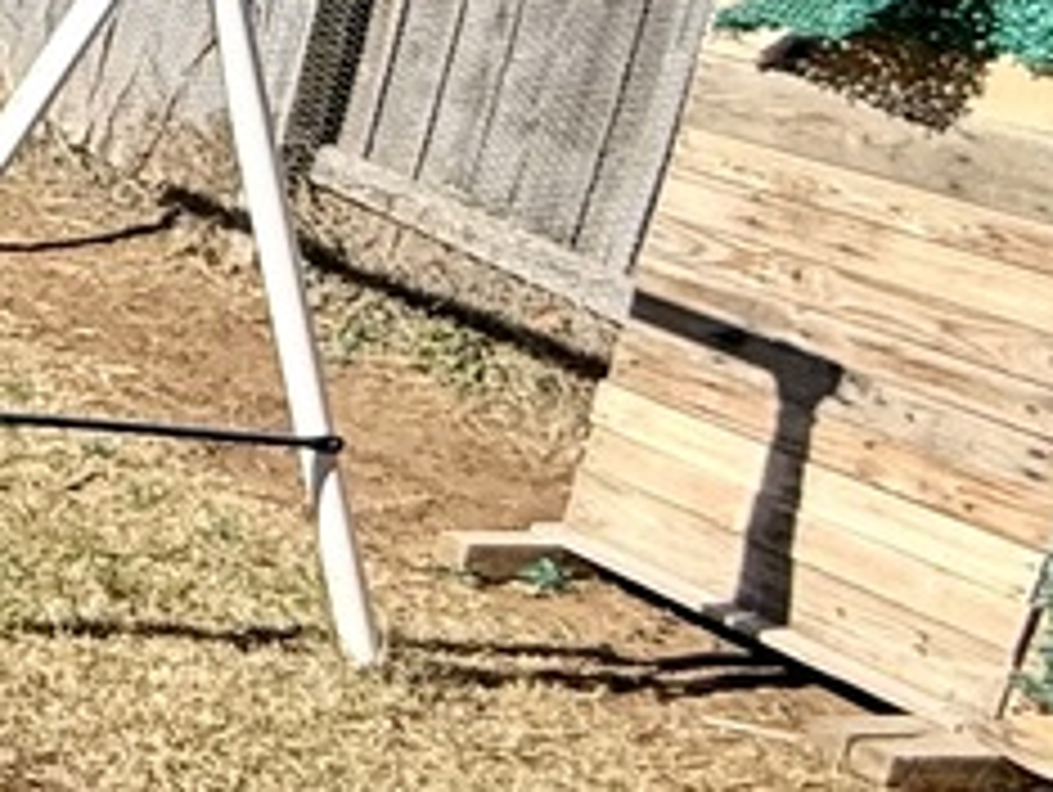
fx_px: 2619
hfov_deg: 12.9
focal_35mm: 86
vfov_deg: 17.0
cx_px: -1804
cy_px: 135
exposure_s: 1/1167
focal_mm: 2.22
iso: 50
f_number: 2.2
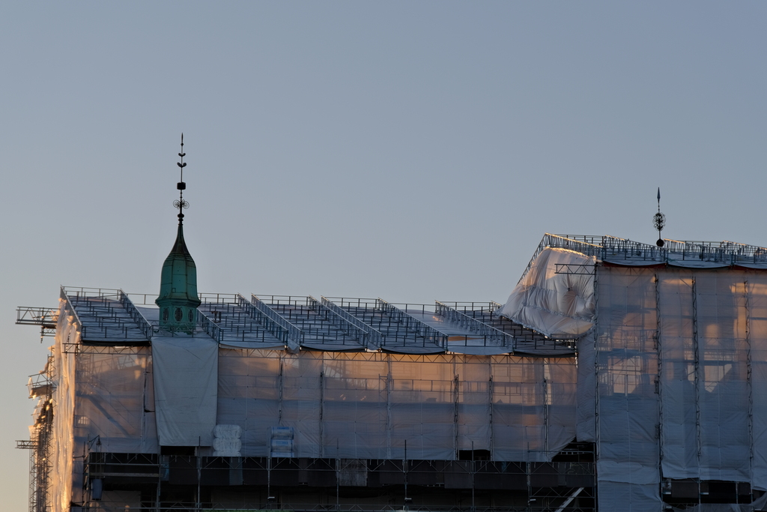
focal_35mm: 105
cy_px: 256
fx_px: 2237
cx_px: 384
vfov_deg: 13.0
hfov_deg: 19.5
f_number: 4
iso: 160
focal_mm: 70
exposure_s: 1/680
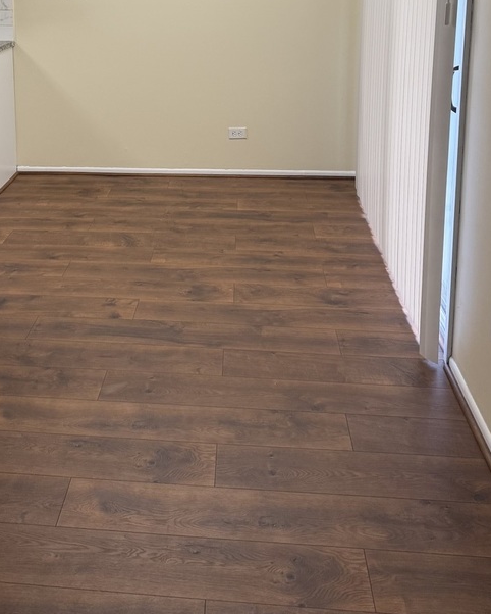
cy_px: 88
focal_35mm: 42
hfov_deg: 35.2
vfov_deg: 41.1
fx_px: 763
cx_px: 149
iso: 125
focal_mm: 6.76
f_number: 1.78
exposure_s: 1/60
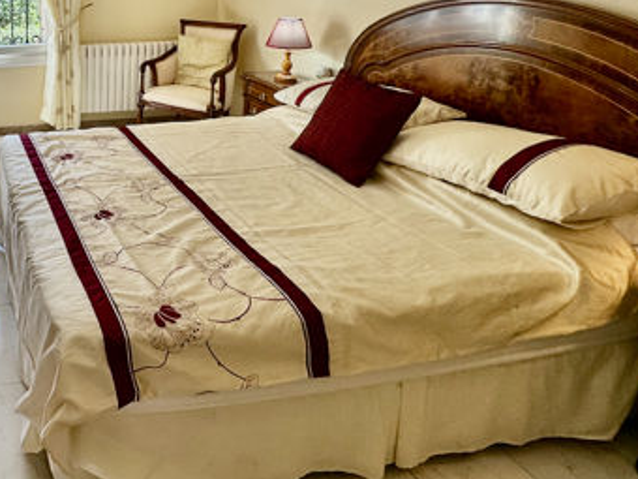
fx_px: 534
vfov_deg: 45.0
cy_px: 75
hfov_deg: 52.3
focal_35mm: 29
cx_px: 37
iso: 40
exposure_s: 1/135
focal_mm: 2.22
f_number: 2.2
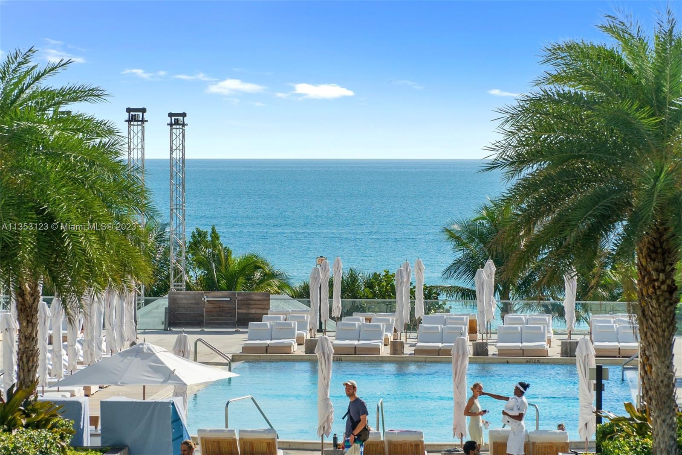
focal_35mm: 157
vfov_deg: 8.7
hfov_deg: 13.1
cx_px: 341
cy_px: 228
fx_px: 2973
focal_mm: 105
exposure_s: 1/500
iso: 100
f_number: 8
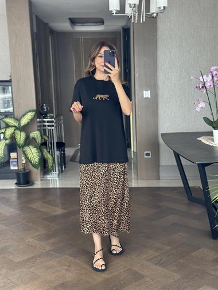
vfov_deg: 39.6
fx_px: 403
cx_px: 109
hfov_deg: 30.3
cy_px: 145
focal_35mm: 48
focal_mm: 6.86
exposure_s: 1/126
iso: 125
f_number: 1.78
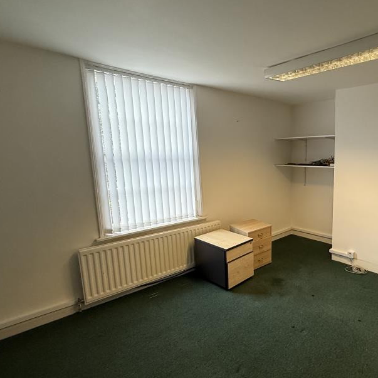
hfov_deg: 67.6
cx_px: 283
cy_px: 197
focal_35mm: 21
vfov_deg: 72.1
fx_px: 259
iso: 200
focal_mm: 2.22
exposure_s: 1/100
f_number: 2.2
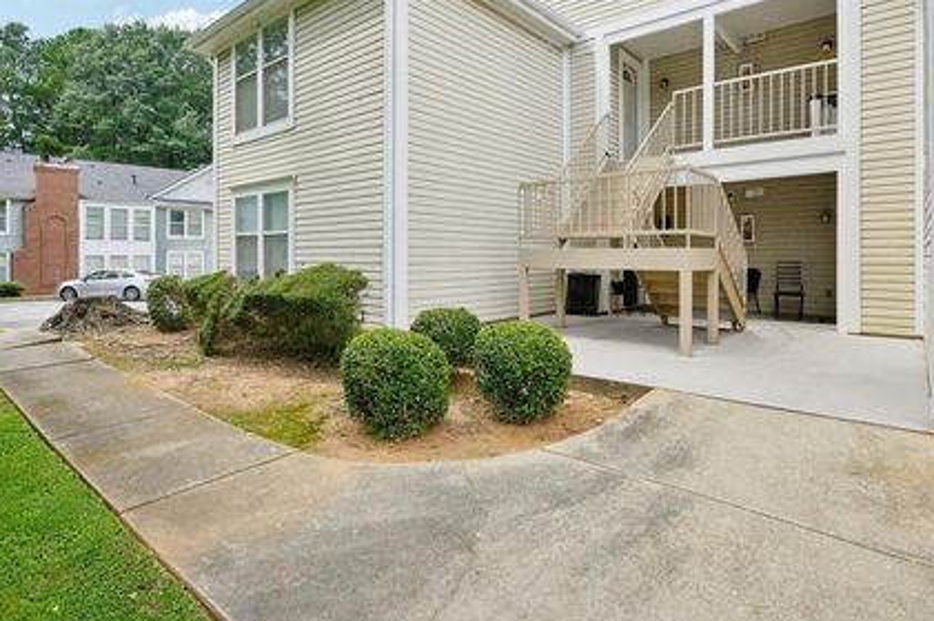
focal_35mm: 20
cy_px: 261
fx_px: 508
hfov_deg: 85.2
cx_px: 466
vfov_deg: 62.5
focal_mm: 16.5
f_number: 8
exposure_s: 1/1600
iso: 400
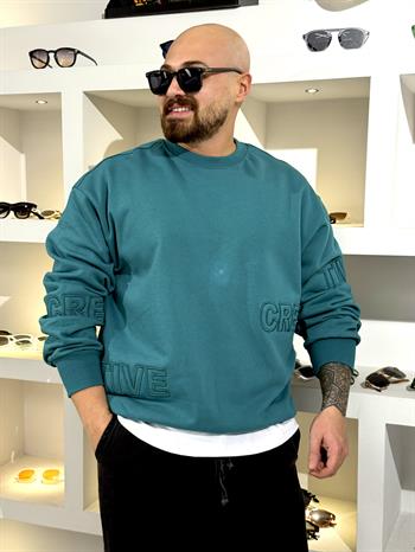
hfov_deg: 30.3
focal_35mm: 48
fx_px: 767
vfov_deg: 39.6
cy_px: 276
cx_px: 208
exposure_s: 1/100
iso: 125
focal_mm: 6.76
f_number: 1.78
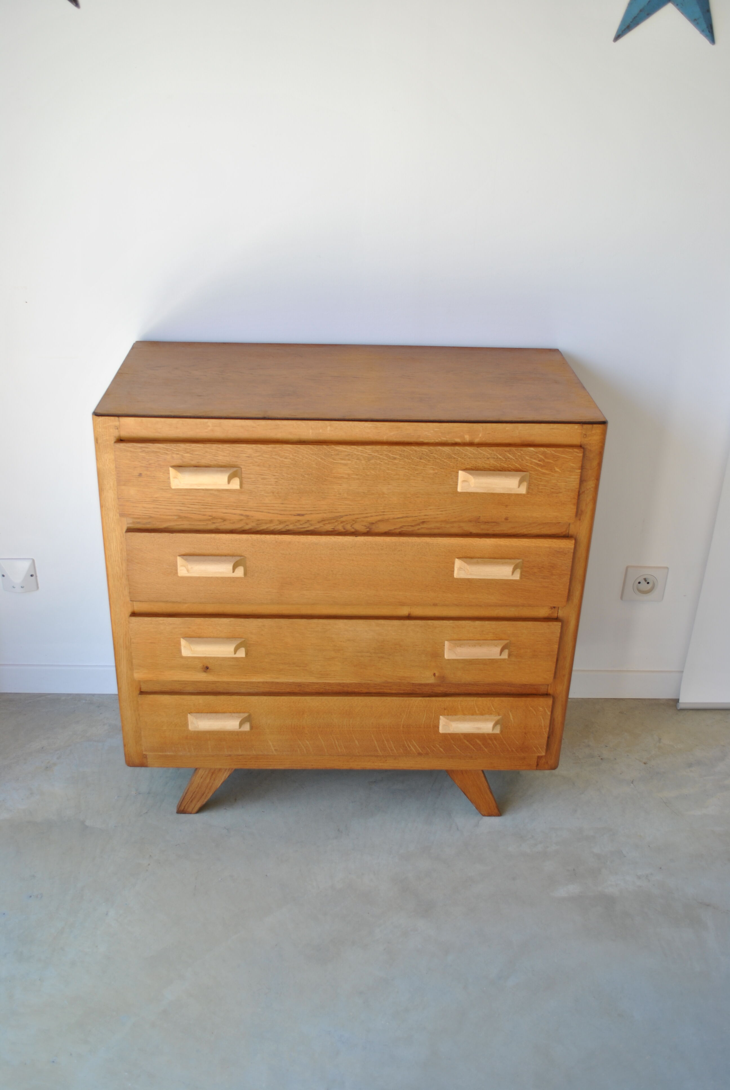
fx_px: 1001
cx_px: 365
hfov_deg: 40.1
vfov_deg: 57.2
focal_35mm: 33
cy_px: 545
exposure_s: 1/40
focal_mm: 22
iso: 100
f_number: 4.5
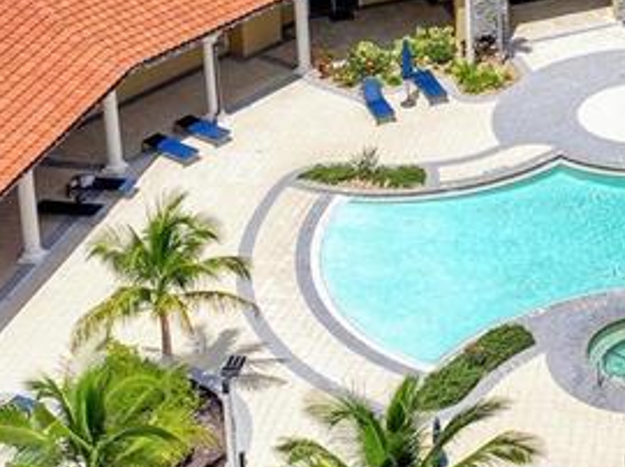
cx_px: 625
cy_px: -91
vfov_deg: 15.6
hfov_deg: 20.8
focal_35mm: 91
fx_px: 1642
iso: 100
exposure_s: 1/5000
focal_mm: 12.3
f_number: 3.5
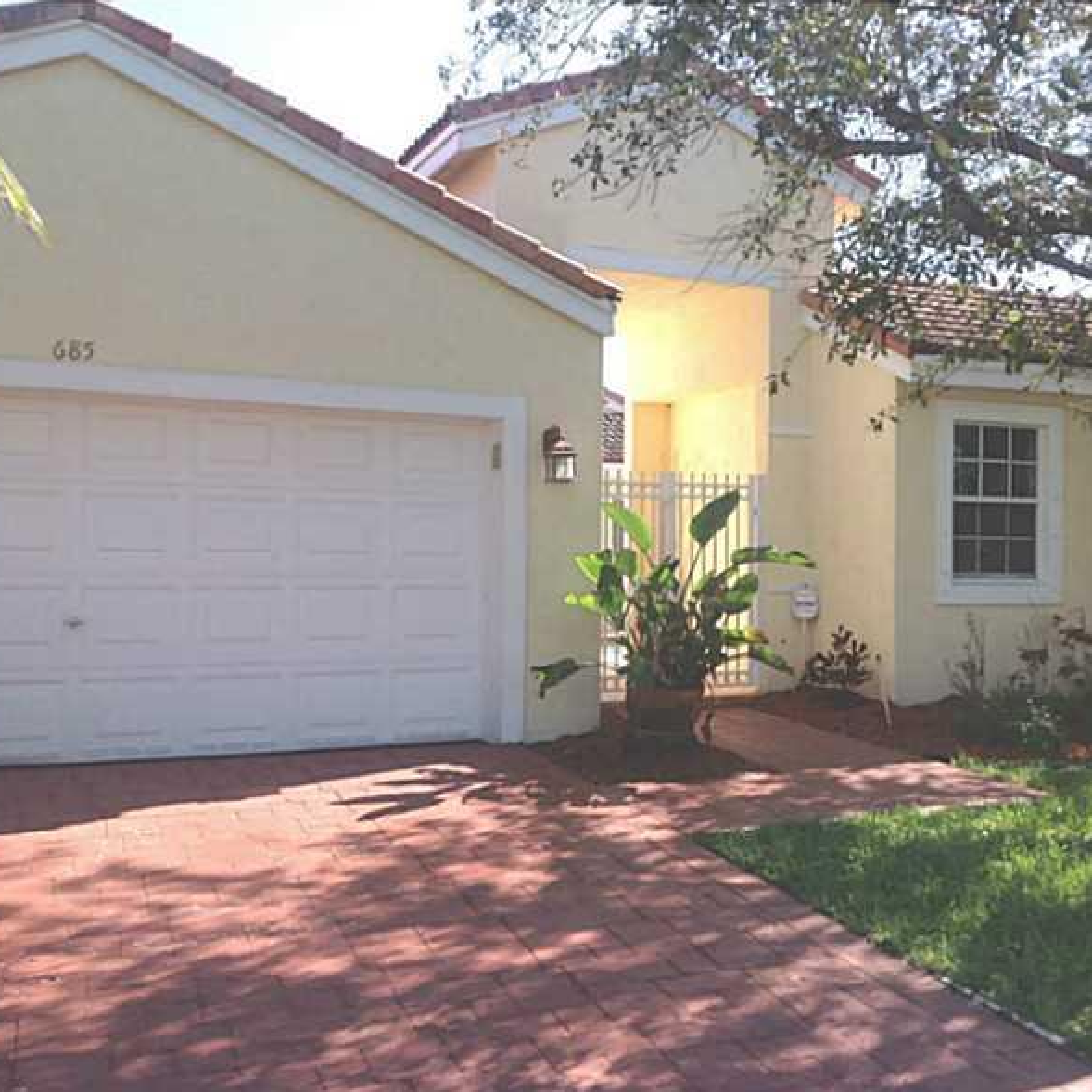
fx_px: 1499
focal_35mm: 42
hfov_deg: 39.6
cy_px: 552
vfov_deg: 40.0
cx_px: 716
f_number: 2.4
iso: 50
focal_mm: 4.28
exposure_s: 1/737
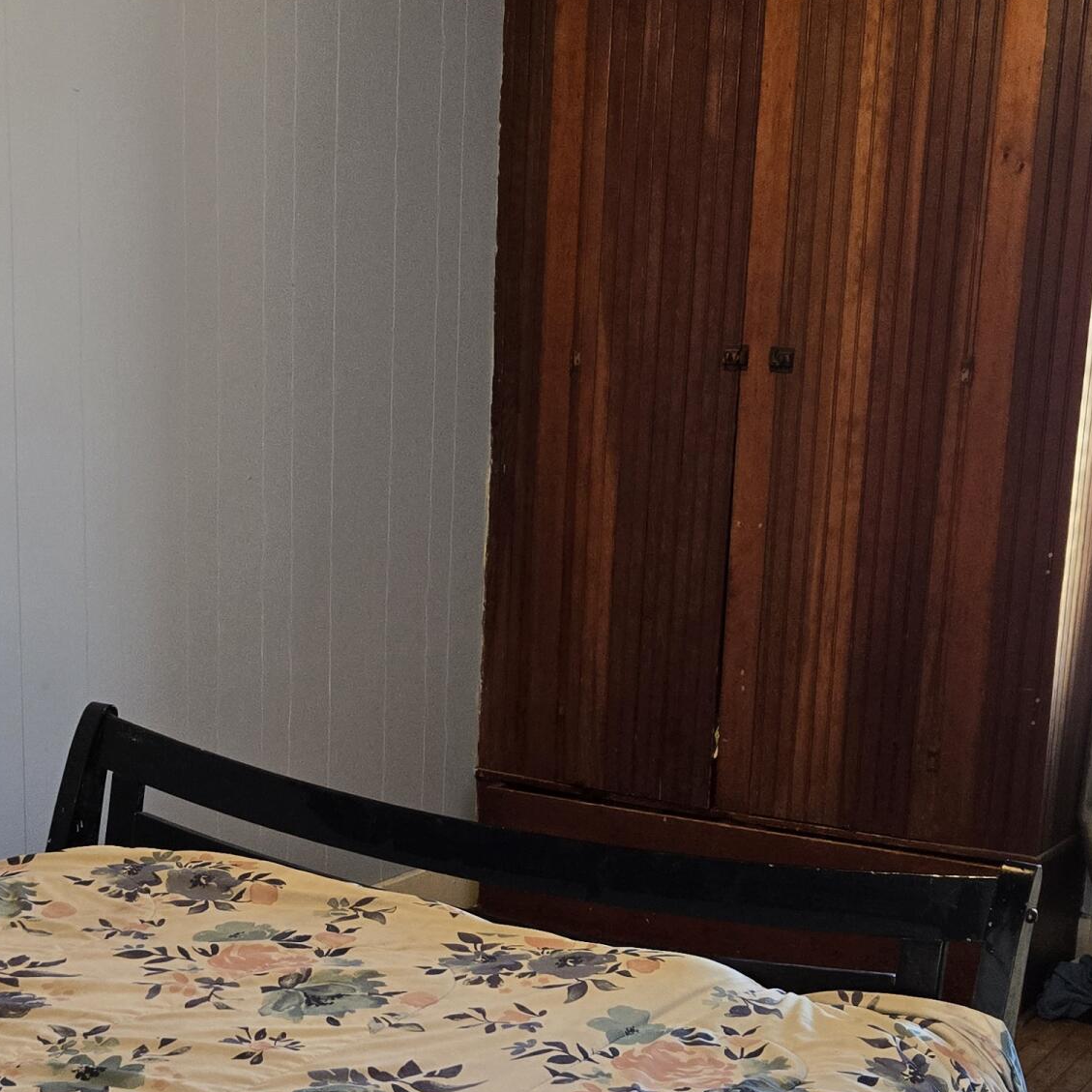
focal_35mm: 54
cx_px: 466
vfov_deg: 31.2
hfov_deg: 31.6
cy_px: 797
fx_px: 1927
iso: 250
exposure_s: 1/120
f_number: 1.8
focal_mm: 5.4
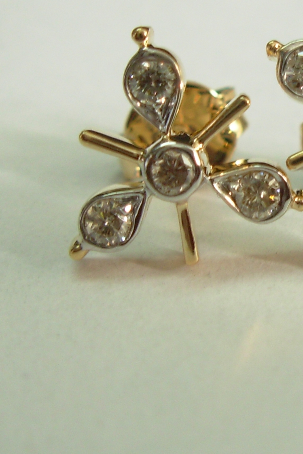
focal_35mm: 99
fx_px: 1250
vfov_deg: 20.6
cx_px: 293
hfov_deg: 13.6
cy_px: 159
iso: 50
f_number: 2.9
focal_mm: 6.3
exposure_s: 1/32.9
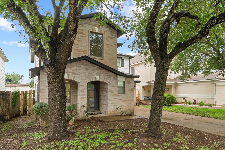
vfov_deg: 58.1
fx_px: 135
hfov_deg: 79.7
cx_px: 118
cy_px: 81
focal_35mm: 22
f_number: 11
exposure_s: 1/3
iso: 250
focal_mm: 13
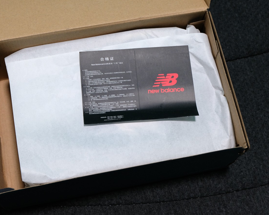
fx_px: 509
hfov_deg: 29.5
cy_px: 106
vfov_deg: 23.8
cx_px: 114
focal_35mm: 64
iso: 1000
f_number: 5.3
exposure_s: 1/30
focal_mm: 37.1
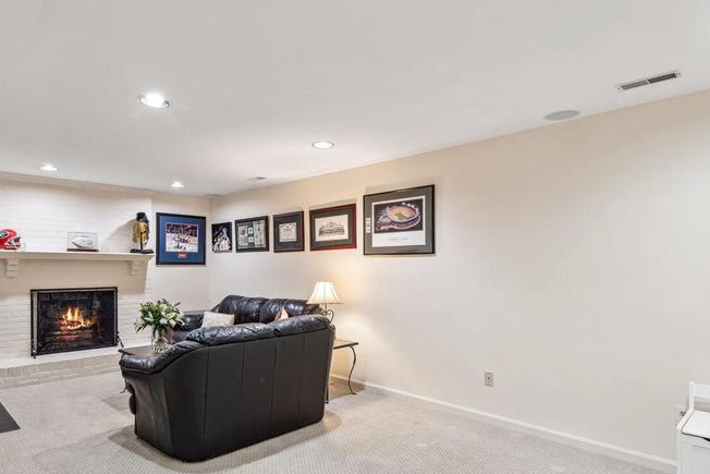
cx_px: 303
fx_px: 434
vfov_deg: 57.0
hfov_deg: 78.1
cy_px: 270
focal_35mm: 22
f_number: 9
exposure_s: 1/1.67
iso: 100
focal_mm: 14
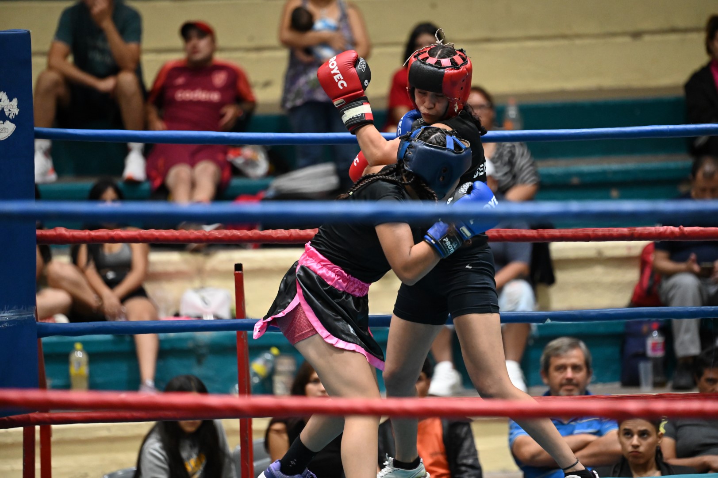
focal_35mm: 200
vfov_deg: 6.9
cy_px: 239
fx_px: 3986
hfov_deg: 10.3
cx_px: 359
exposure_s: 1/1000
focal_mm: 200
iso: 8000
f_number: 2.8
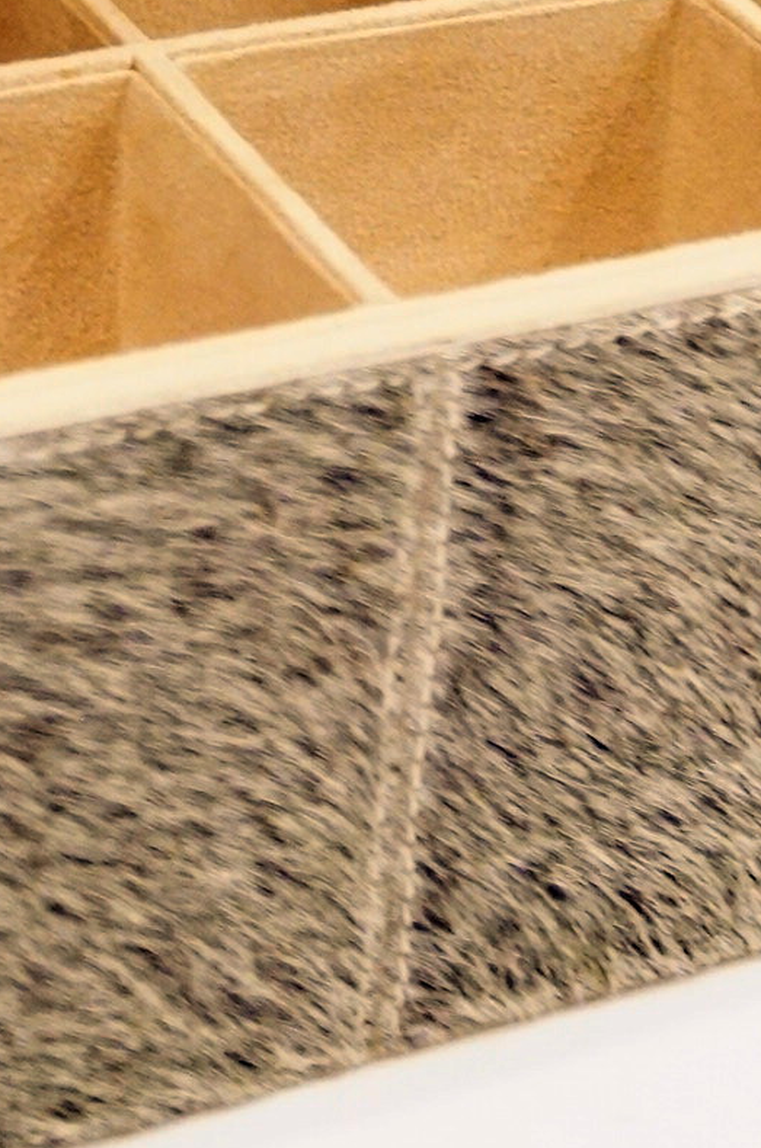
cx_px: 188
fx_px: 3852
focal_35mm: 121
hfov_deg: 11.3
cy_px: -68
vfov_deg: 16.5
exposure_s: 1/50
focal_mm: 26
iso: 3200
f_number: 4
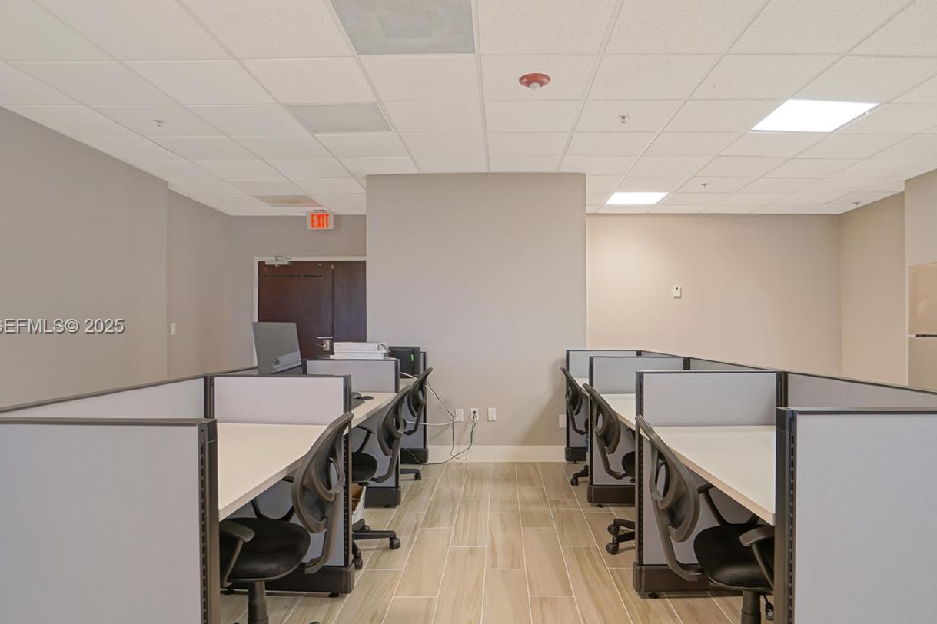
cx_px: 500
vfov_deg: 57.9
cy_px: 327
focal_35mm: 22
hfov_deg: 79.4
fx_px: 563
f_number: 5.6
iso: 160
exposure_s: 1/4
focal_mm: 11
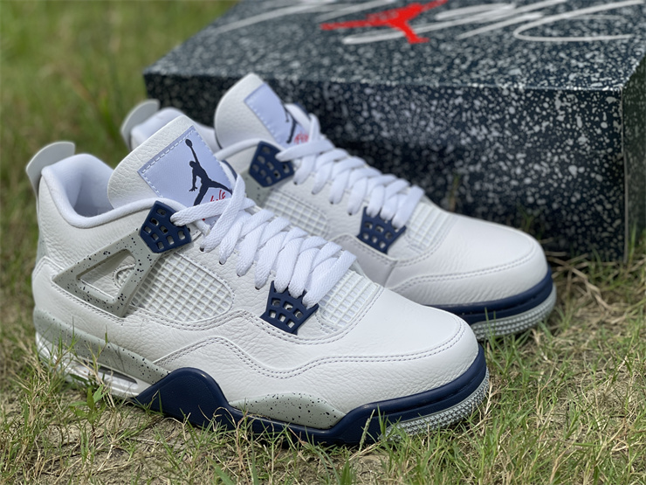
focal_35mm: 64
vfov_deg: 22.9
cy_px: 242
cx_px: 323
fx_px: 1194
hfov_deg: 30.3
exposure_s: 1/1597
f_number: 2.2
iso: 32
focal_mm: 7.5
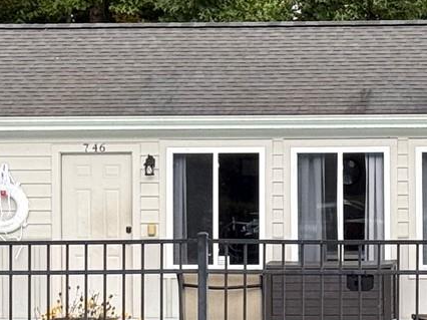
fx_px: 2848
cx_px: 334
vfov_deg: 6.4
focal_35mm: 231
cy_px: 169
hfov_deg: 8.6
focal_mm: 6.76
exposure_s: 1/939
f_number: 1.78
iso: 80
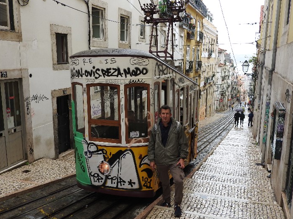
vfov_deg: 41.7
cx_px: 148
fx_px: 288
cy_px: 119
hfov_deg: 54.0
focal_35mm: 34
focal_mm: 5.4
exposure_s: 1/125
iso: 100
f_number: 3.5
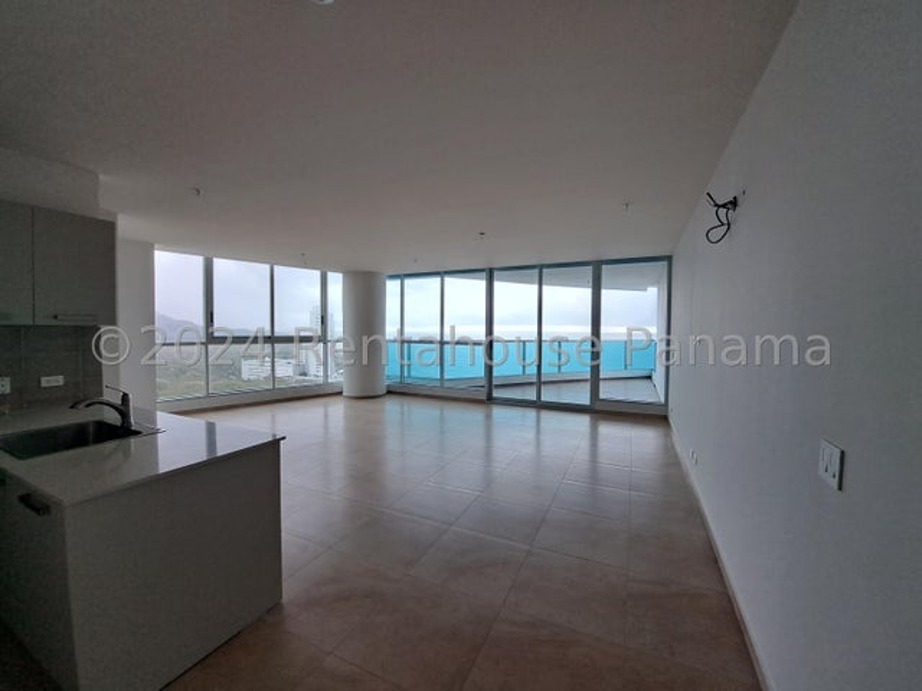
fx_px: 346
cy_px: 346
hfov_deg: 106.2
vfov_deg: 89.9
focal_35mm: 13
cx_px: 461
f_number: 2.2
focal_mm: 1.74
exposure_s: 1/40
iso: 50
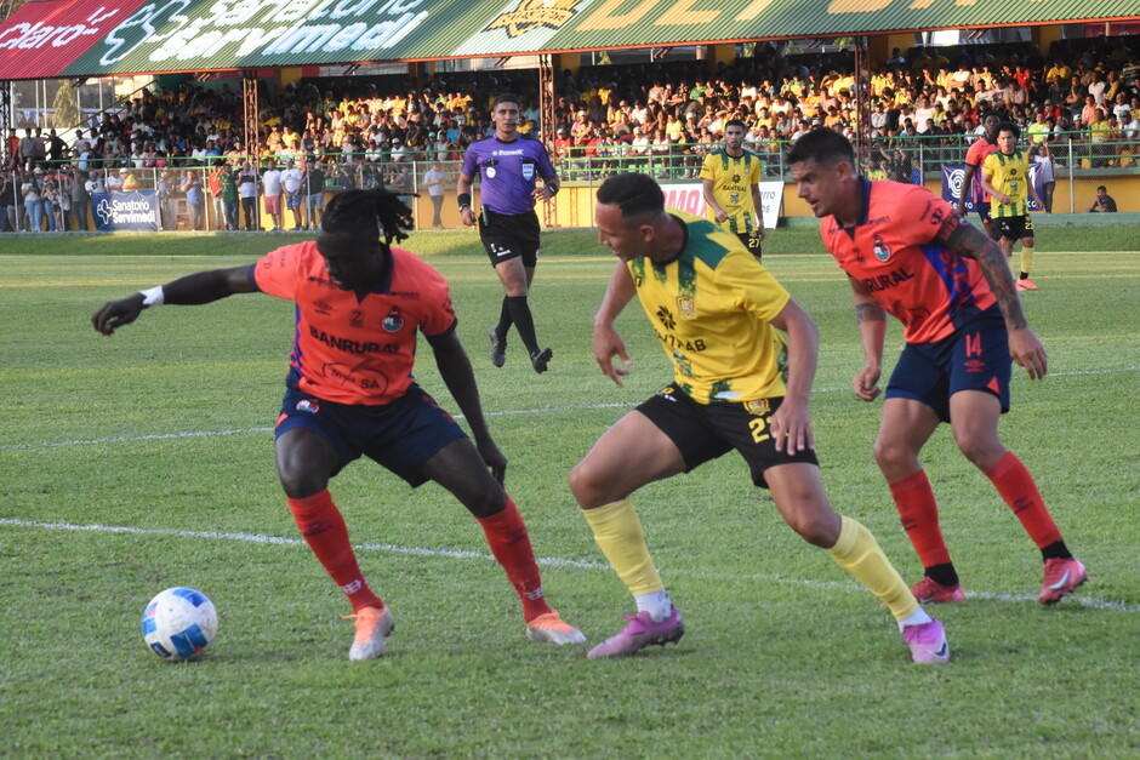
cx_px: 570
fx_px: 4750
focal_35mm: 150
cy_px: 380
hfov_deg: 13.7
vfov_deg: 9.2
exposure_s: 1/400
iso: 2500
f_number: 8
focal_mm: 100
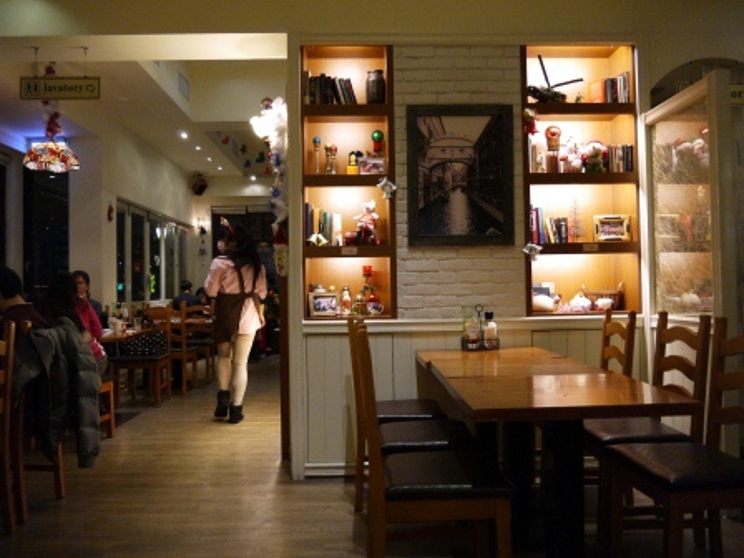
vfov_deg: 49.7
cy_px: 279
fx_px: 602
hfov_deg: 63.4
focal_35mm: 28
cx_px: 372
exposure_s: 1/60
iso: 1250
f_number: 3.5
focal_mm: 14
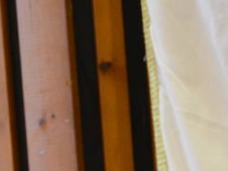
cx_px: 456
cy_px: 136
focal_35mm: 1078
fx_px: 7107
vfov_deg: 1.4
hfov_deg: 1.8
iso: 1600
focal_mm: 180
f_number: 5.6
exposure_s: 1/30
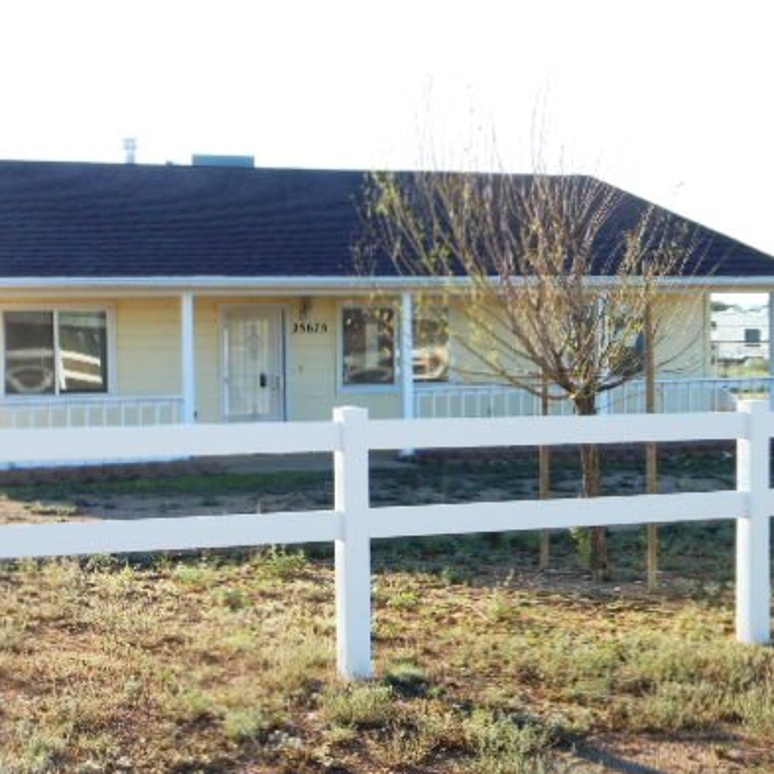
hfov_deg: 24.0
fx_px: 1821
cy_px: 366
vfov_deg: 24.0
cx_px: 339
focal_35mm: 72
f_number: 4
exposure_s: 1/200
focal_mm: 8.9
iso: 80
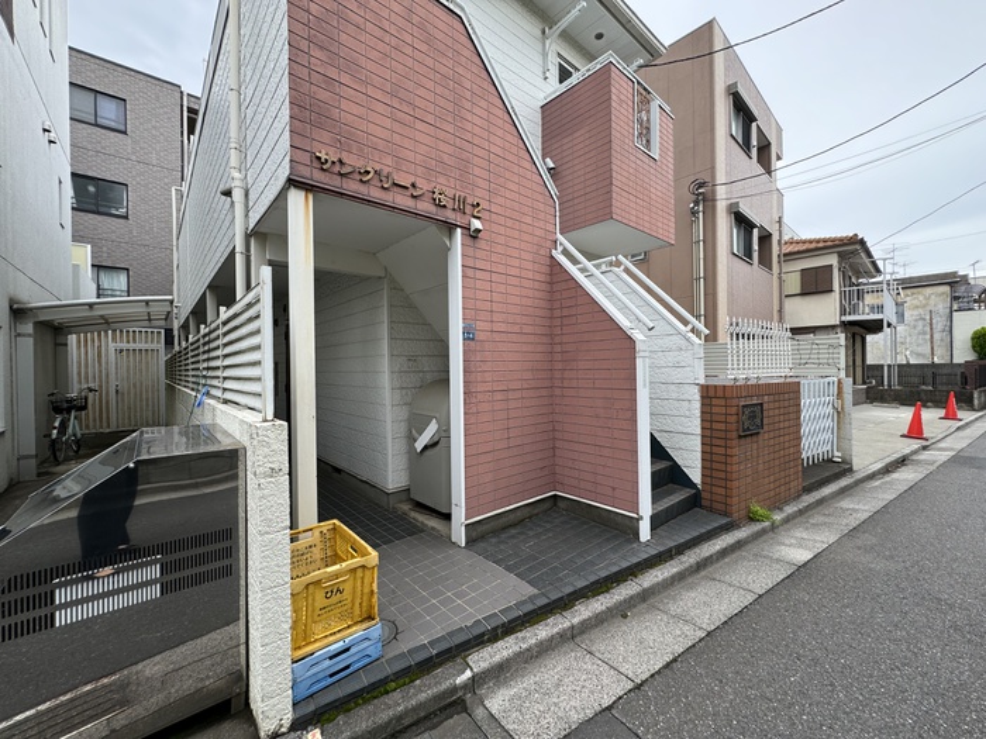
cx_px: 493
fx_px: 399
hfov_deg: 102.1
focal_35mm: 14
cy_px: 370
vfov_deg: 85.7
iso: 40
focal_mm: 2.22
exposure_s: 1/311
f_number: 2.2
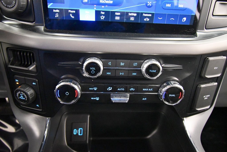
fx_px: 139
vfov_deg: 57.2
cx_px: 114
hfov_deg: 78.6
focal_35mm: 22
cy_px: 76
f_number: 5.3
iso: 6400
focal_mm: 15
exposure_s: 1/60
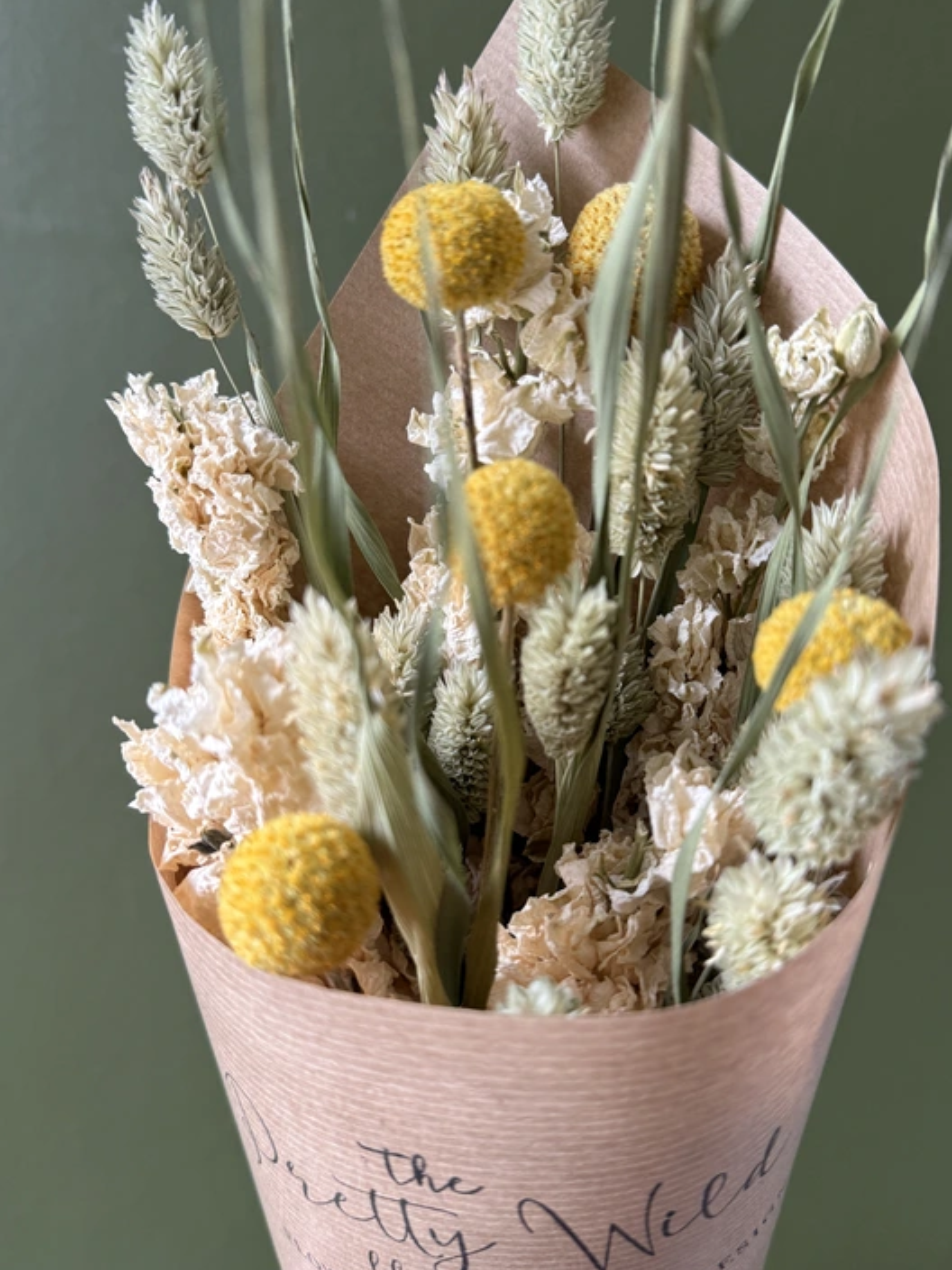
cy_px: 599
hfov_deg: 46.8
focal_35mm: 30
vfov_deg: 59.9
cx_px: 508
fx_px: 1100
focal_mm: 6.76
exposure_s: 1/121
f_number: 1.78
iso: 160
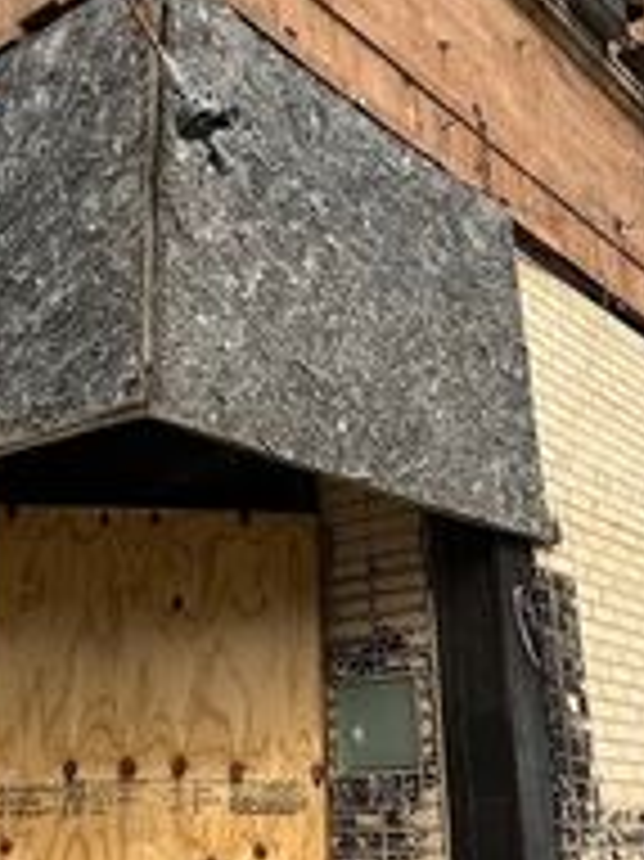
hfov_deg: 29.4
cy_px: 389
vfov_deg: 38.9
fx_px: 1217
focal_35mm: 49
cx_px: 198
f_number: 2.2
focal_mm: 2.22
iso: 40
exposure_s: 1/1014
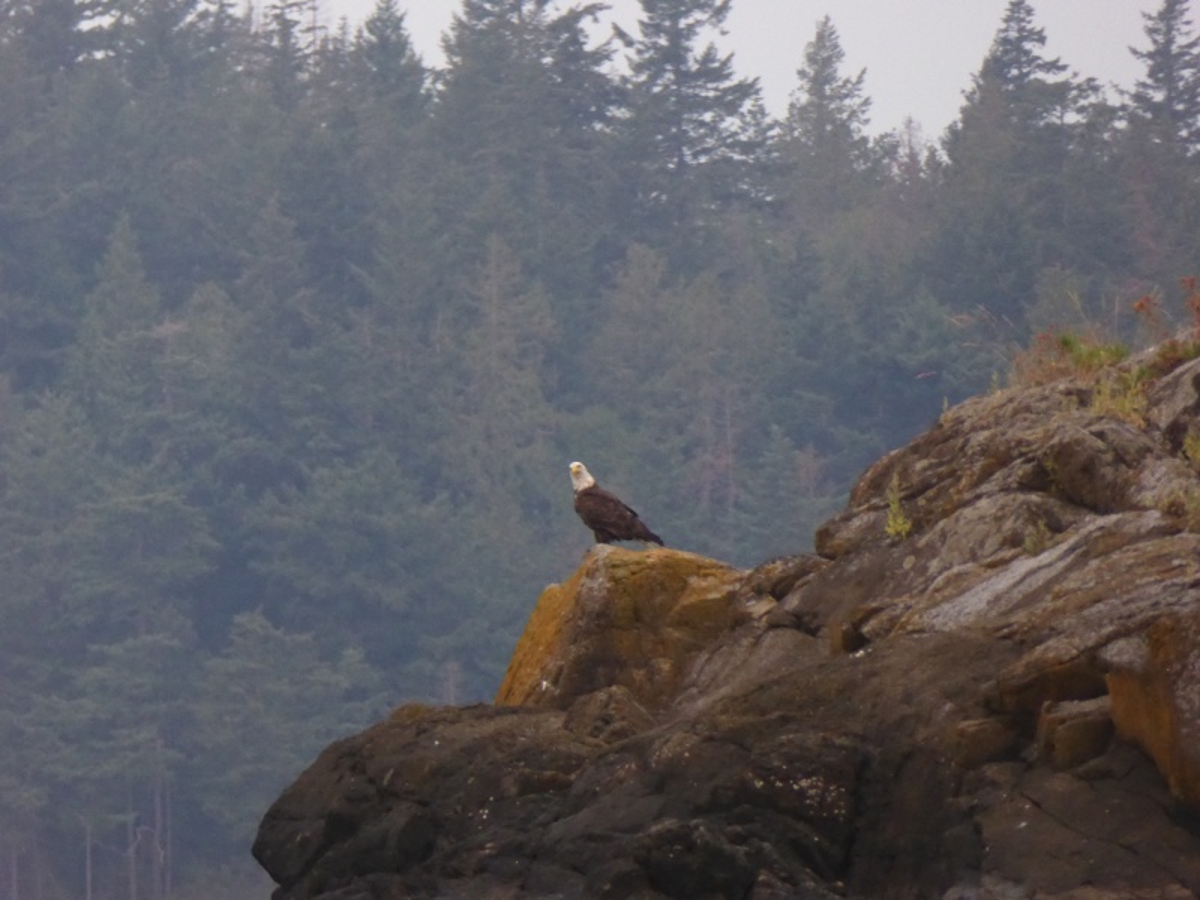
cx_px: 600
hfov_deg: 2.6
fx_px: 26104
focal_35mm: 753
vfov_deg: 2.0
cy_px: 450
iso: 800
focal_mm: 121.5
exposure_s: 1/125
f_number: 6.3
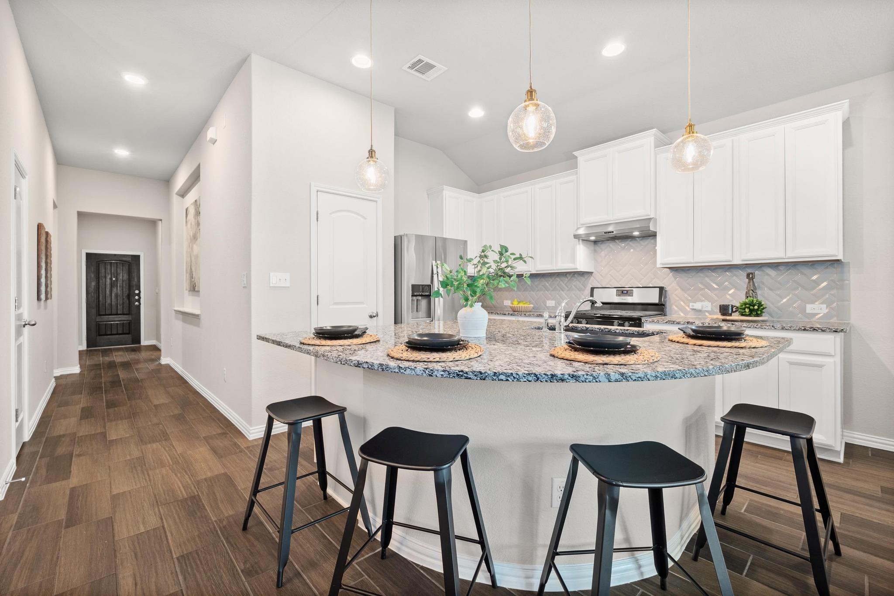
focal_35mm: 16
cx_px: 447
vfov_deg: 75.5
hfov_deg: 98.5
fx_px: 385
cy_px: 298
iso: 250
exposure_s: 1.6
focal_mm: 15.5
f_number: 8
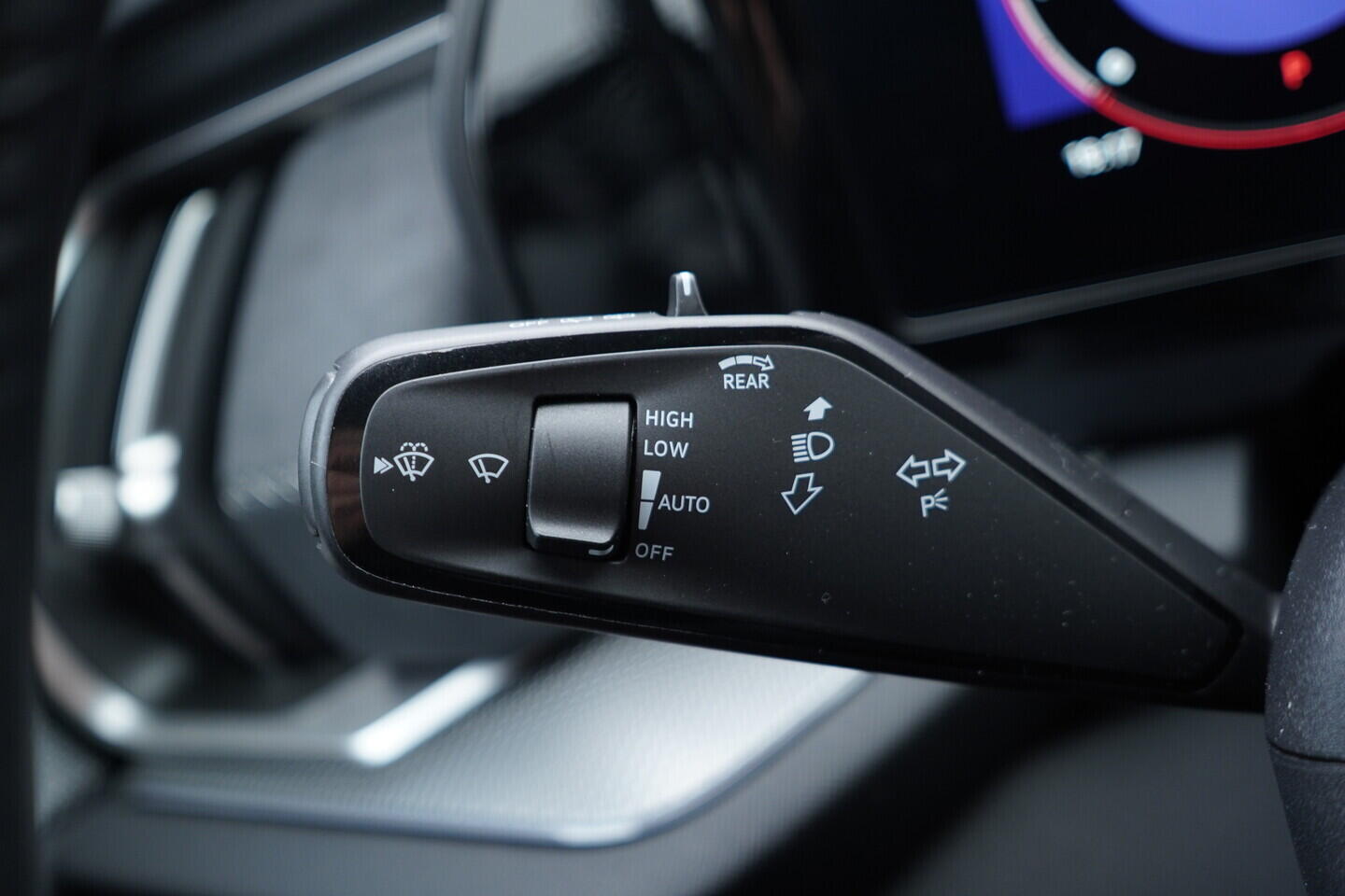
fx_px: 1345
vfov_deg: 36.9
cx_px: 672
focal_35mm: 36
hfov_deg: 53.1
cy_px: 448
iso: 320
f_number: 2.8
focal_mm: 24
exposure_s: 1/40
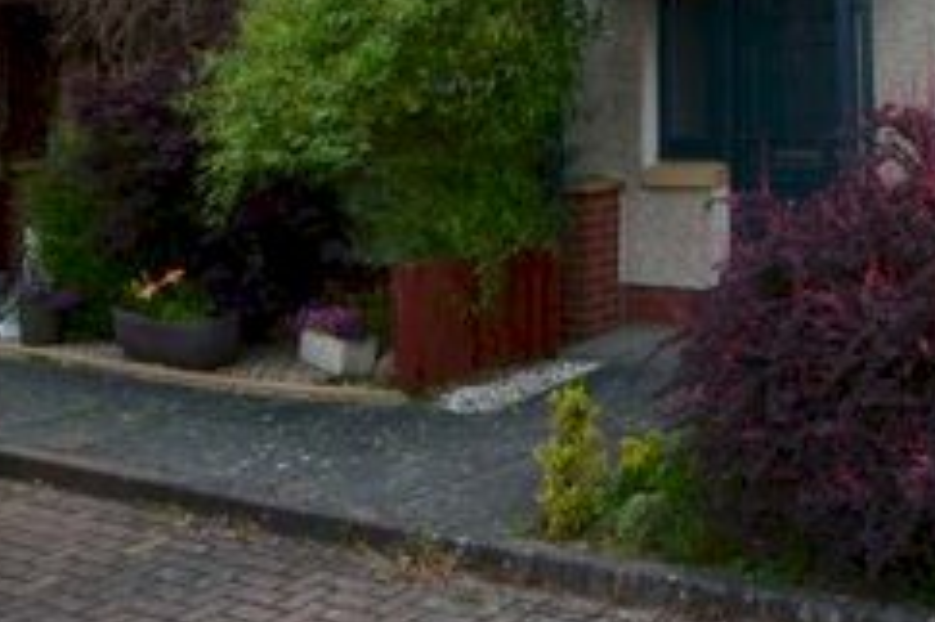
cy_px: -42
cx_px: 858
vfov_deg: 24.4
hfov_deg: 35.7
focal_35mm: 52
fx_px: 1350
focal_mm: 12
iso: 400
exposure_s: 1/160
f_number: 9
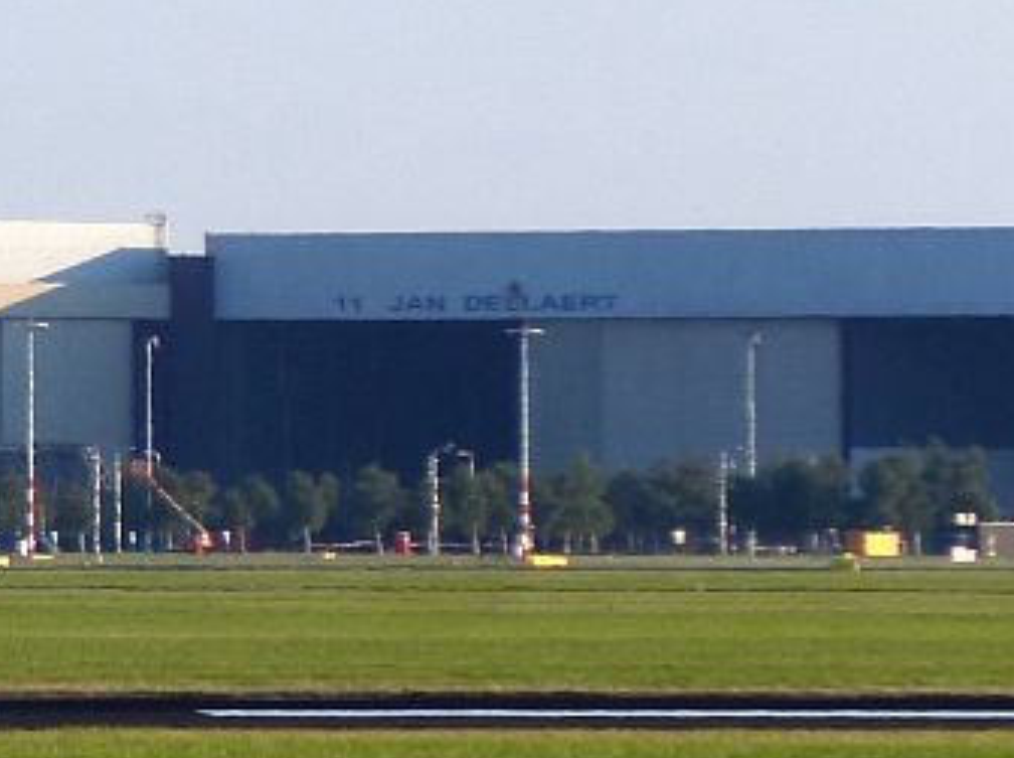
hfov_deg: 2.2
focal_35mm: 914
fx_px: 26735
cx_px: -281
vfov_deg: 1.6
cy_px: 319
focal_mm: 49.2
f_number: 4.9
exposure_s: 1/200
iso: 80
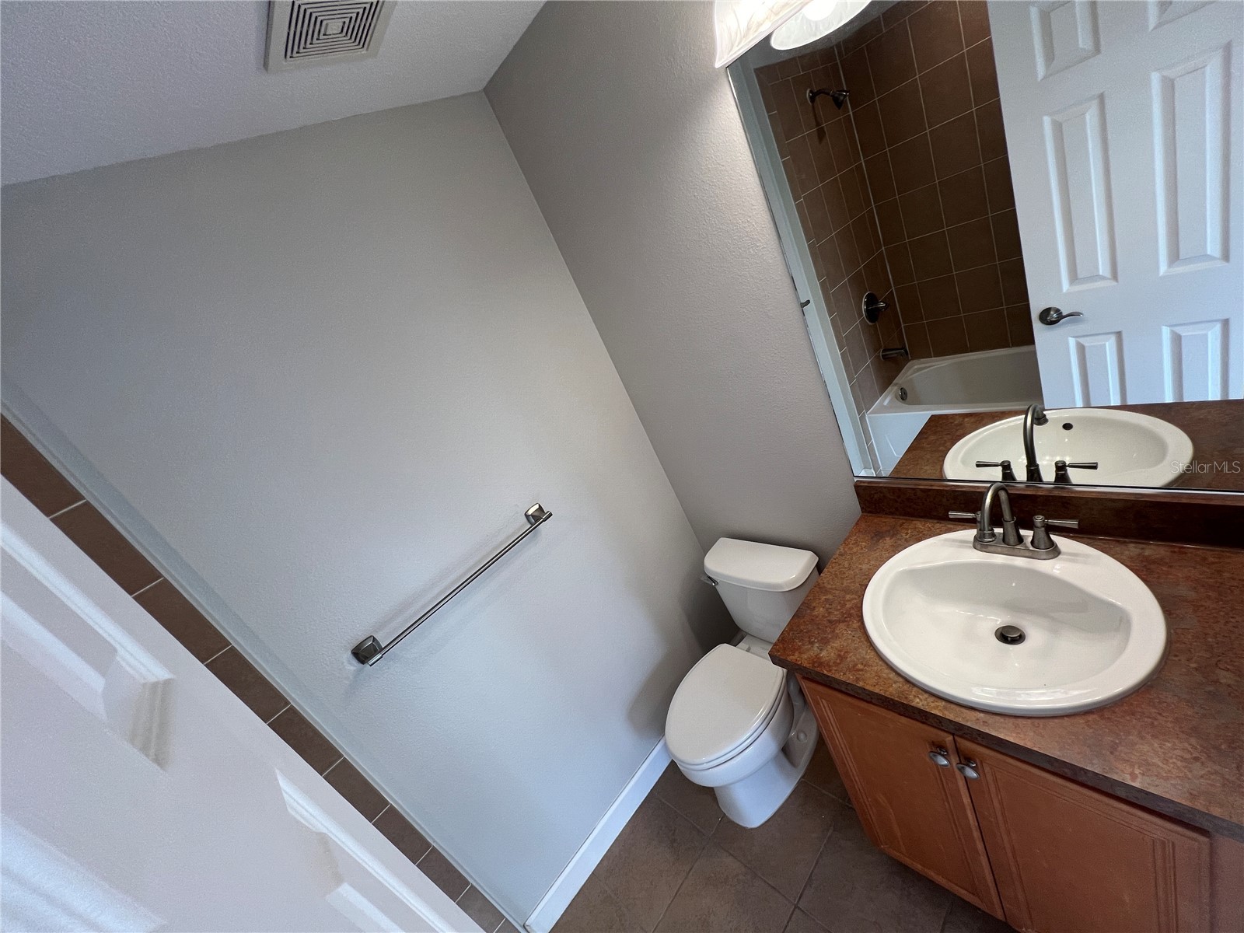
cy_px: 466
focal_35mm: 13
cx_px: 622
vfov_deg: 89.9
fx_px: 467
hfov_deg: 106.2
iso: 80
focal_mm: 1.57
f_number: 1.8
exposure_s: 1/120
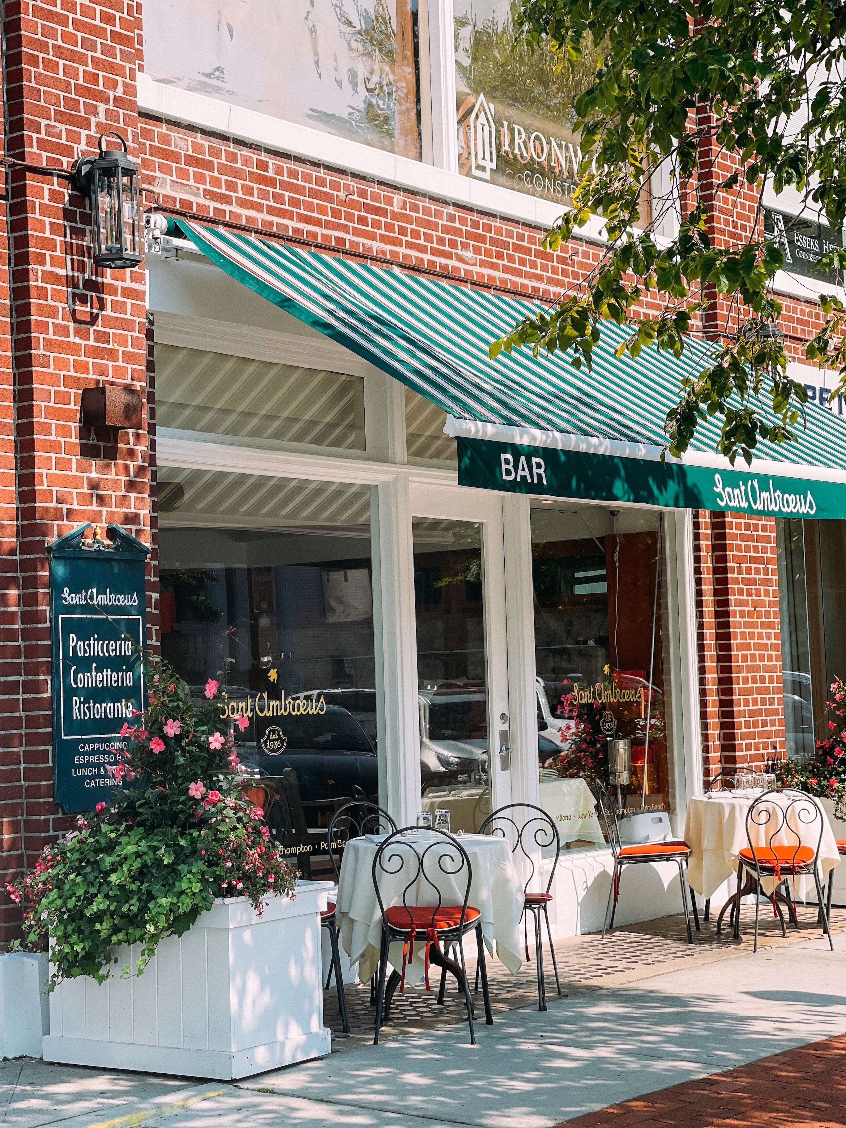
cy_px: 564
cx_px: 423
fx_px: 2086
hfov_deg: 22.9
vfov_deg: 30.3
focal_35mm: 64
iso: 20
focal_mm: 7.5
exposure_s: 1/730
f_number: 2.2
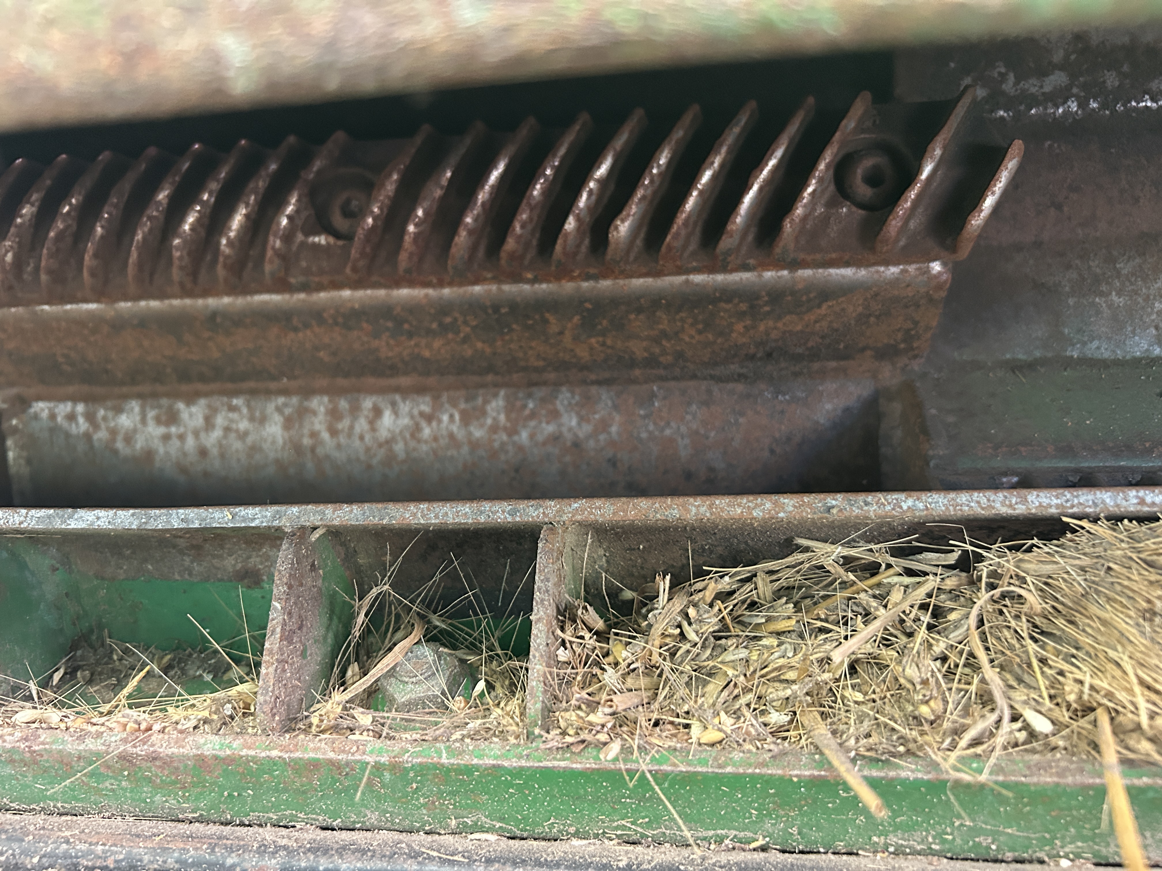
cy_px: 436
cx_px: 581
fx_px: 873
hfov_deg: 67.3
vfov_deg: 53.1
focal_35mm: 26
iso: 500
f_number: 1.5
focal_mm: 5.7
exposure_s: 1/51
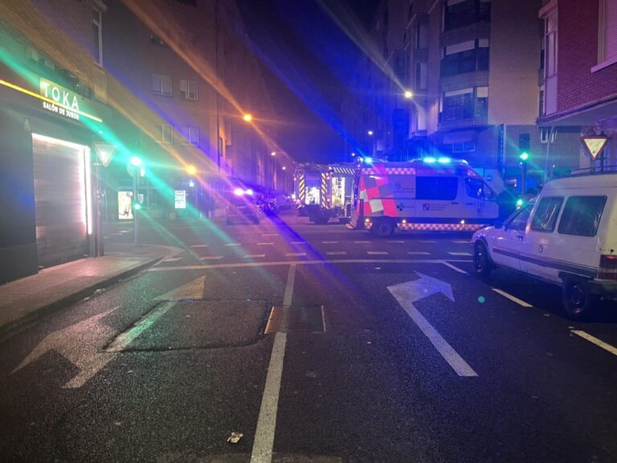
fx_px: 463
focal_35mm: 26
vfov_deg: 53.1
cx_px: 308
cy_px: 232
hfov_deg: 67.3
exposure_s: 1/30
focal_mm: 5.1
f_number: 1.6
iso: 800
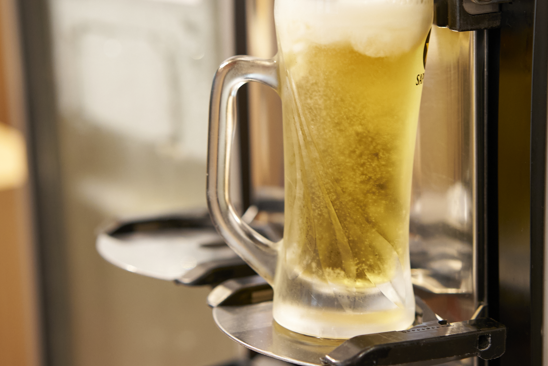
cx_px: 317
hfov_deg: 25.6
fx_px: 1203
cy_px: 104
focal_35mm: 79
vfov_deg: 17.2
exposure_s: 1/160
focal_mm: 55
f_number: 2.8
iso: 2000
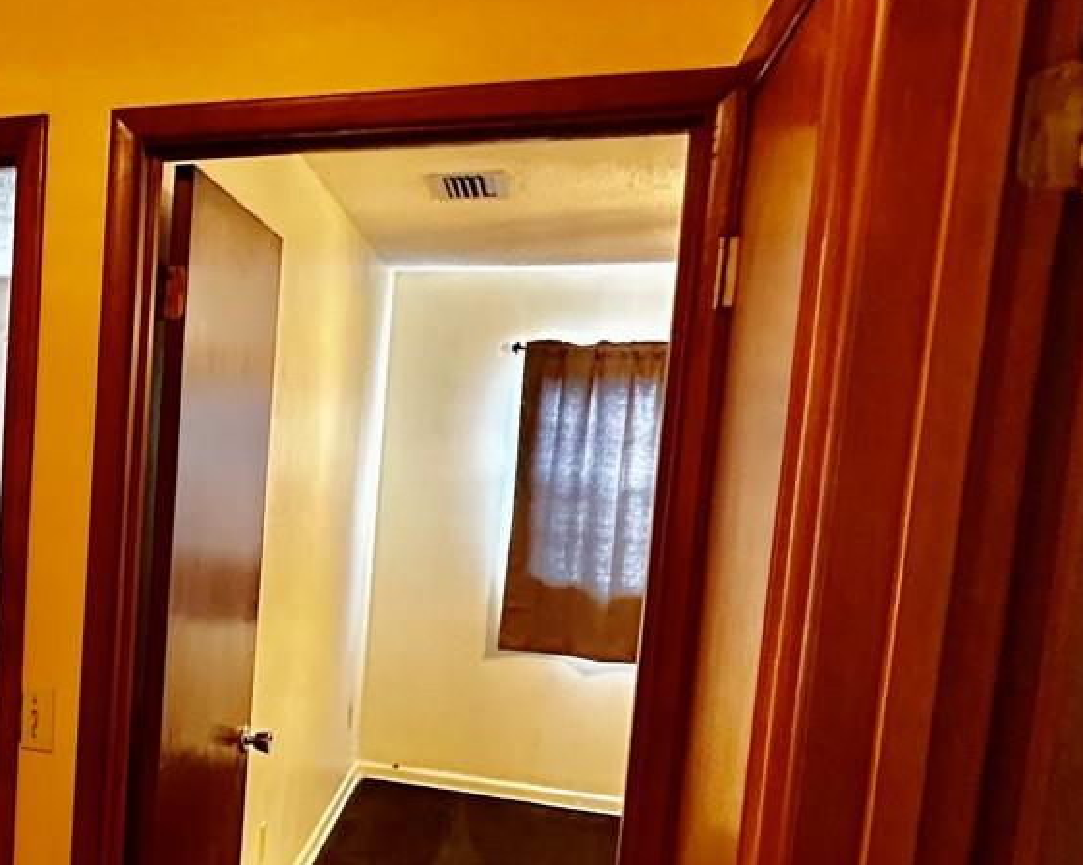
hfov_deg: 39.8
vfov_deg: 37.9
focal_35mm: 39
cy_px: 558
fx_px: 1249
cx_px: -56
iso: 800
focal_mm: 2.22
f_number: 2.2
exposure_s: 1/60
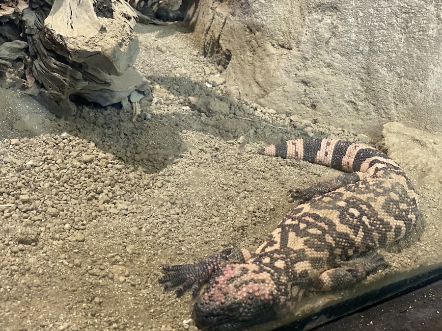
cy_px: 166
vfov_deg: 28.0
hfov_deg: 36.8
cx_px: 221
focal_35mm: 52
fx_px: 664
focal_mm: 6
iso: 320
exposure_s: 1/60
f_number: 2
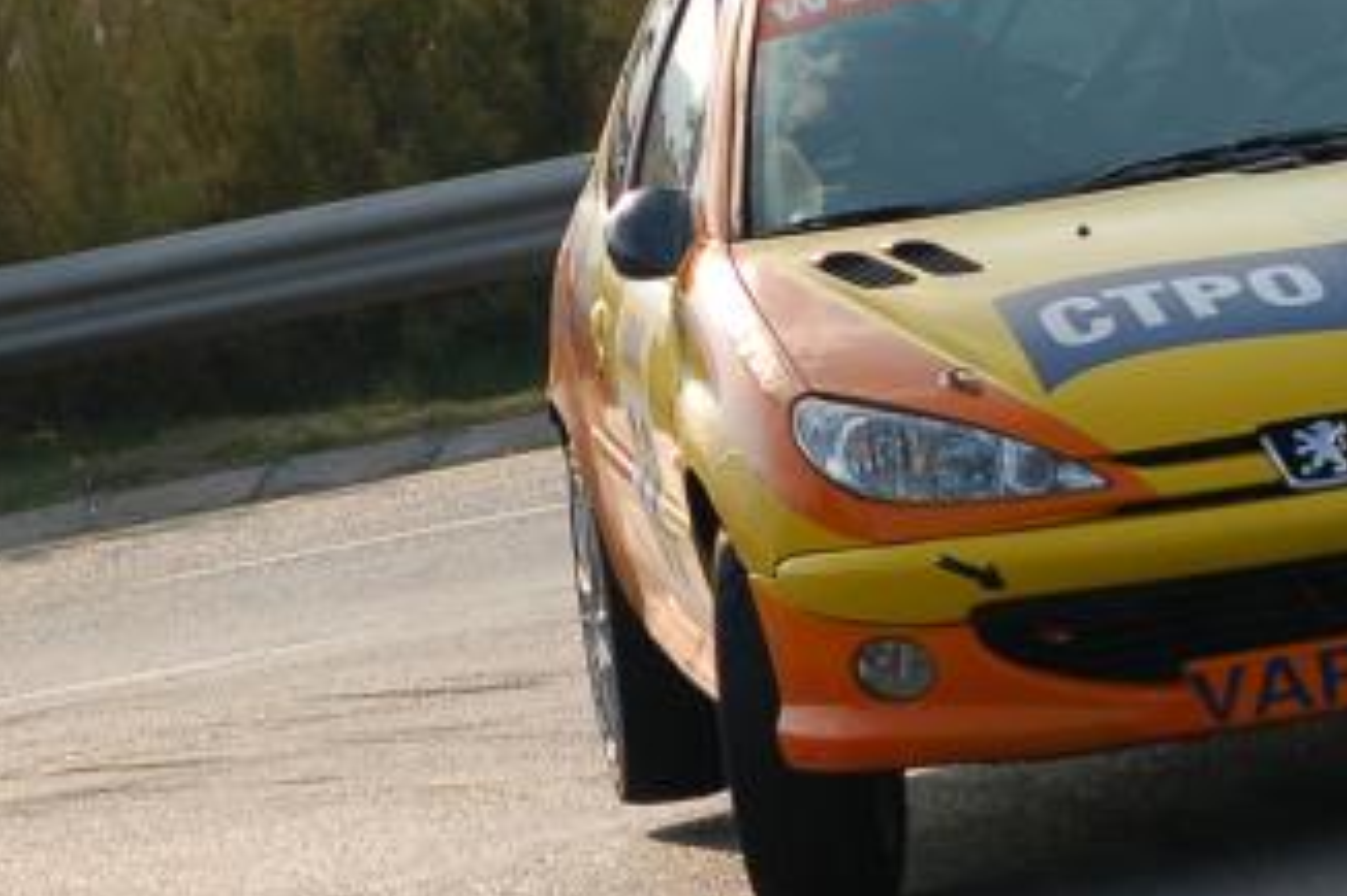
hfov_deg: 4.8
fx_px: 16193
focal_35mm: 433
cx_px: 1223
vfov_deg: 3.2
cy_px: 531
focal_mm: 92
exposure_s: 1/1250
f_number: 5
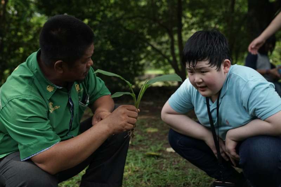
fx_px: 414
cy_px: 94
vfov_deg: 25.5
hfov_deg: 37.5
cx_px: 140
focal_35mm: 53
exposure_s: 1/125
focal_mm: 53
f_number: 4
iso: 2000
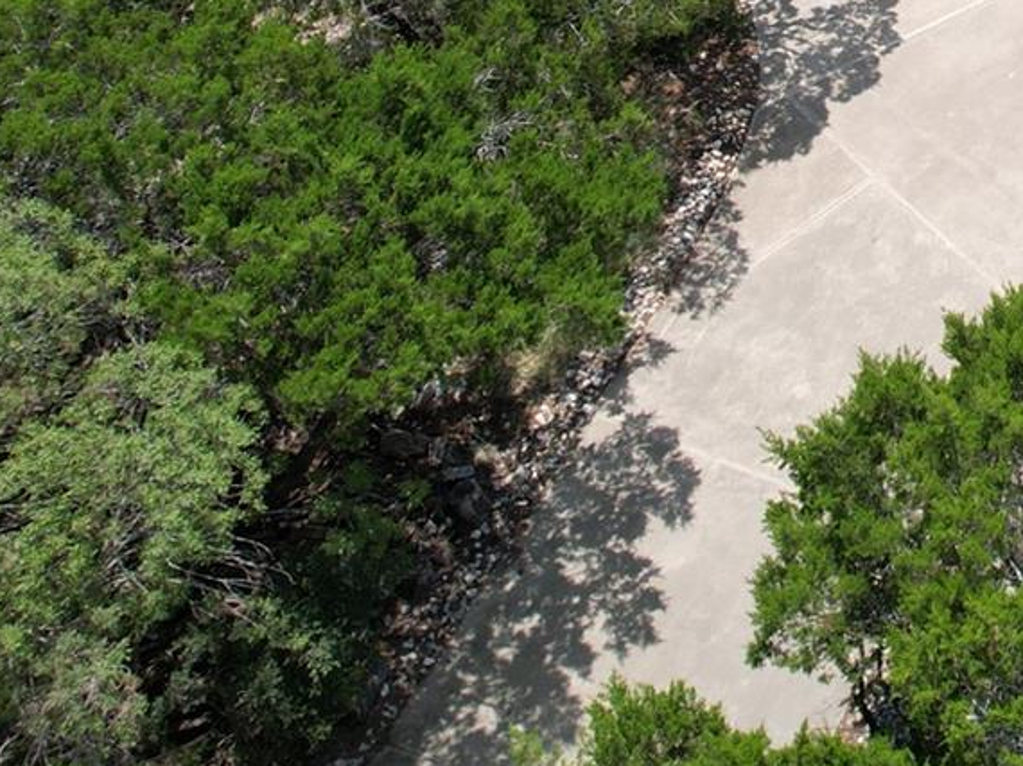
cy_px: -444
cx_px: 1314
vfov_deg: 17.1
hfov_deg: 23.0
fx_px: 2245
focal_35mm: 76
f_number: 2.8
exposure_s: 1/1600
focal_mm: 8.38
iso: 130
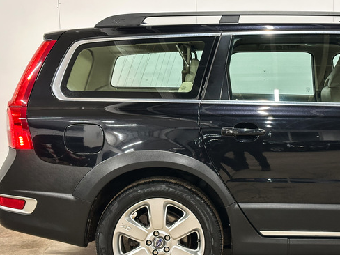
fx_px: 629
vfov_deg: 22.9
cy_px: 146
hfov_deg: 30.2
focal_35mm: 64
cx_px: 207
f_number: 1.8
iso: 320
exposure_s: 1/35
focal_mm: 6.86
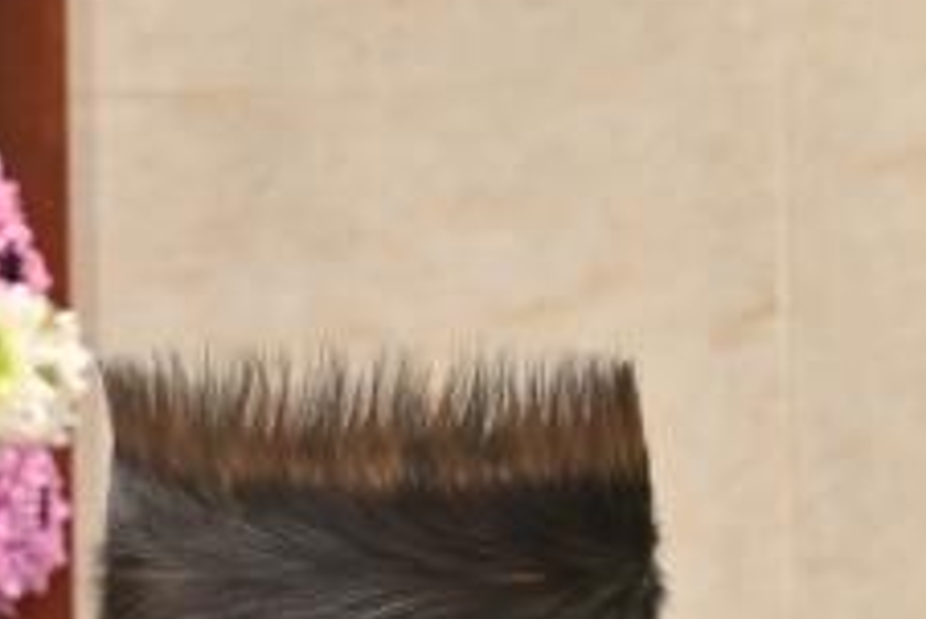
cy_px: 939
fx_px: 27977
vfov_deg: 1.3
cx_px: -143
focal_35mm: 1087
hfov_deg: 1.9
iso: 200
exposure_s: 1/250
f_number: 2.8
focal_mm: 160
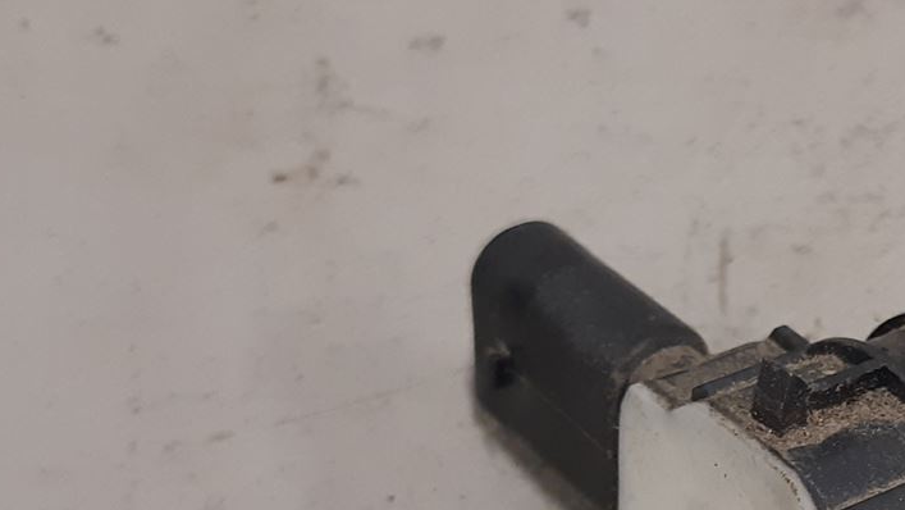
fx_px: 1968
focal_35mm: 82
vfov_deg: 14.6
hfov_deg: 25.1
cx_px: 827
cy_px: 450
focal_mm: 3.93
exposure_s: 1/50
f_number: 1.7
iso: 160
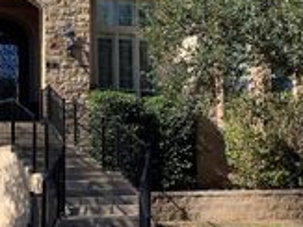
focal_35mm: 80
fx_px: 700
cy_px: 118
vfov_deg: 18.4
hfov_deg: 24.4
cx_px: 182
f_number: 1.8
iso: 25
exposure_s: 1/1332
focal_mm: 4.25
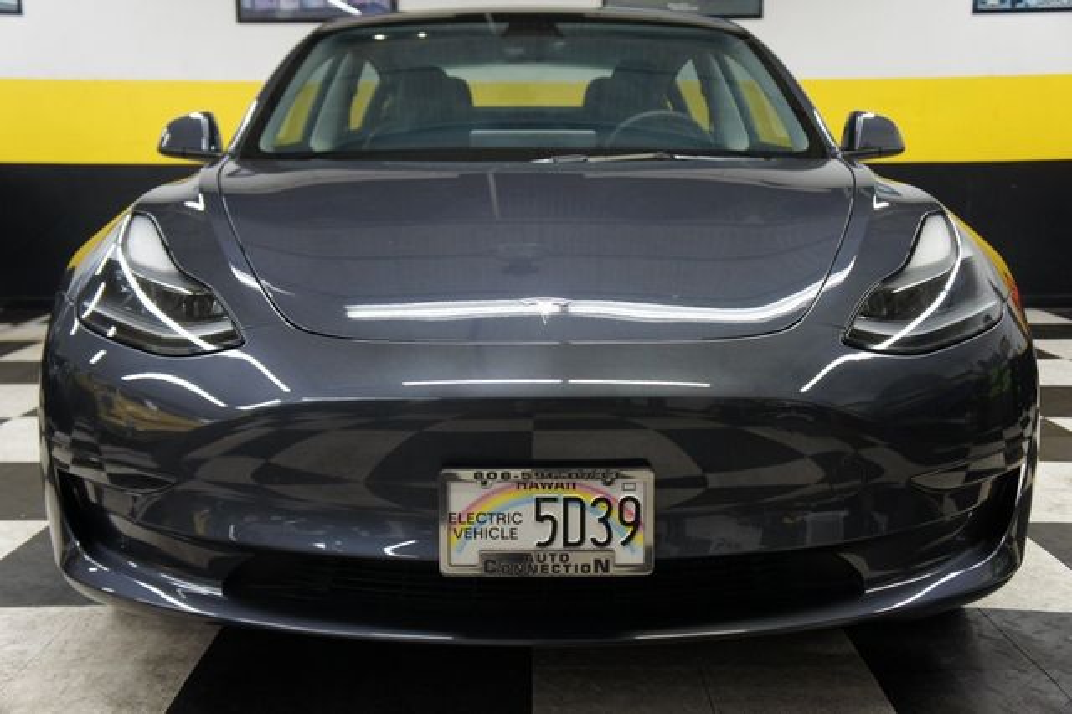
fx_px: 1161
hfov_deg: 49.6
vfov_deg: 34.2
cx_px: 536
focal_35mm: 39
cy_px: 357
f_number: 4
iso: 500
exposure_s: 1/40
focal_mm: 26
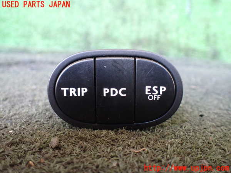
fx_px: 200
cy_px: 86
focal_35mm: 30
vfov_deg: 46.8
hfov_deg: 60.0
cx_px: 116
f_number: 2.3
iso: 800
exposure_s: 1/30
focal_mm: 5.4
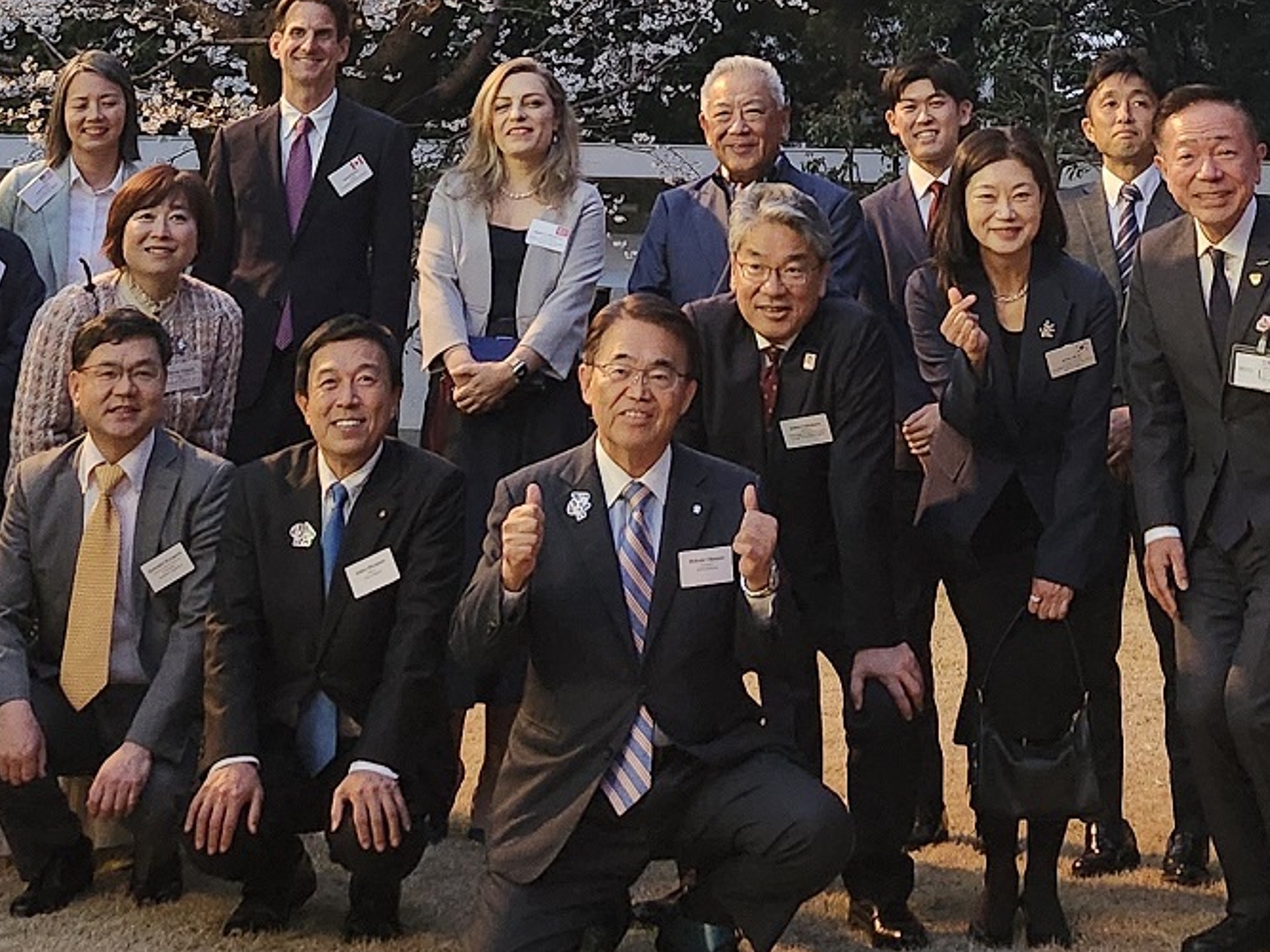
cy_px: -272
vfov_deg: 19.7
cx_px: 693
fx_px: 2531
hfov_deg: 28.2
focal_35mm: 69
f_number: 1.8
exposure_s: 1/25
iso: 800
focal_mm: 5.54
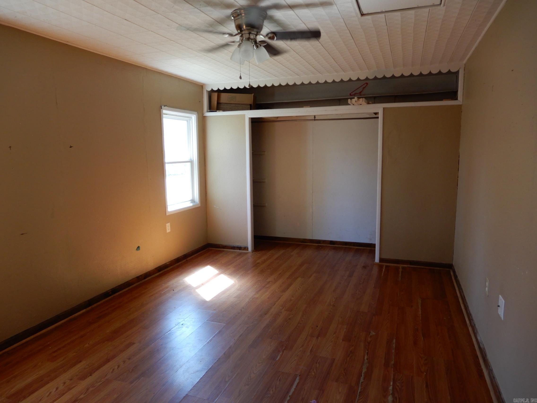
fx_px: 372
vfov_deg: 56.8
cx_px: 268
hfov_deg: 71.6
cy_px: 202
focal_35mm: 24
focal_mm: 4.3
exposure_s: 1/30
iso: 125
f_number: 3.4
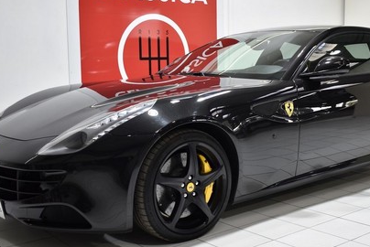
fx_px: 504
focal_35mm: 49
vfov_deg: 27.6
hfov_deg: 40.2
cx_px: 211
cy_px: 129
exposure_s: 1/20
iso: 100
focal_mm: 24
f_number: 4
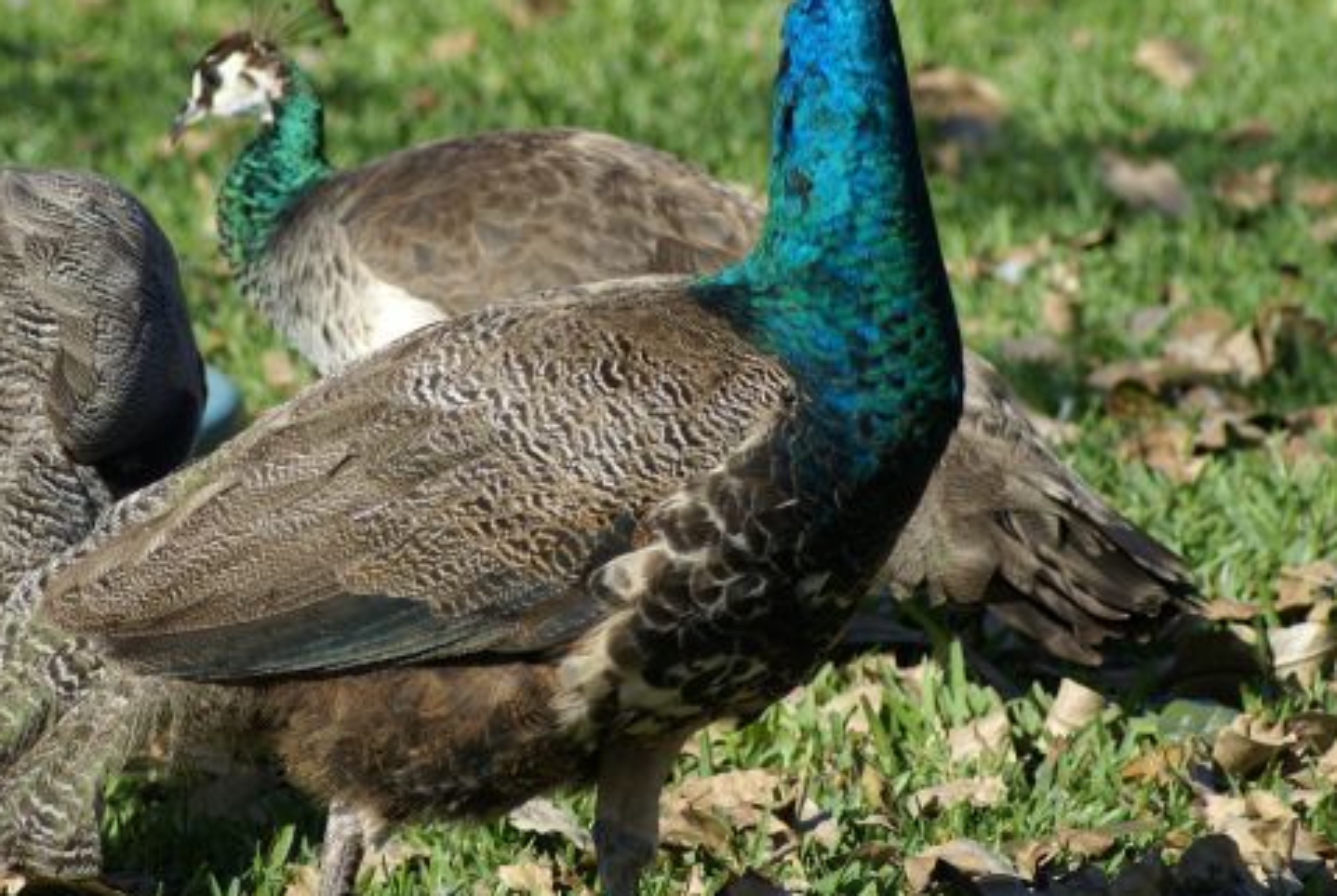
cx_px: 567
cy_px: 363
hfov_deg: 5.1
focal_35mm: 401
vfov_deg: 3.4
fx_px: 14915
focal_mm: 160
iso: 100
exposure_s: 1/320
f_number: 6.3
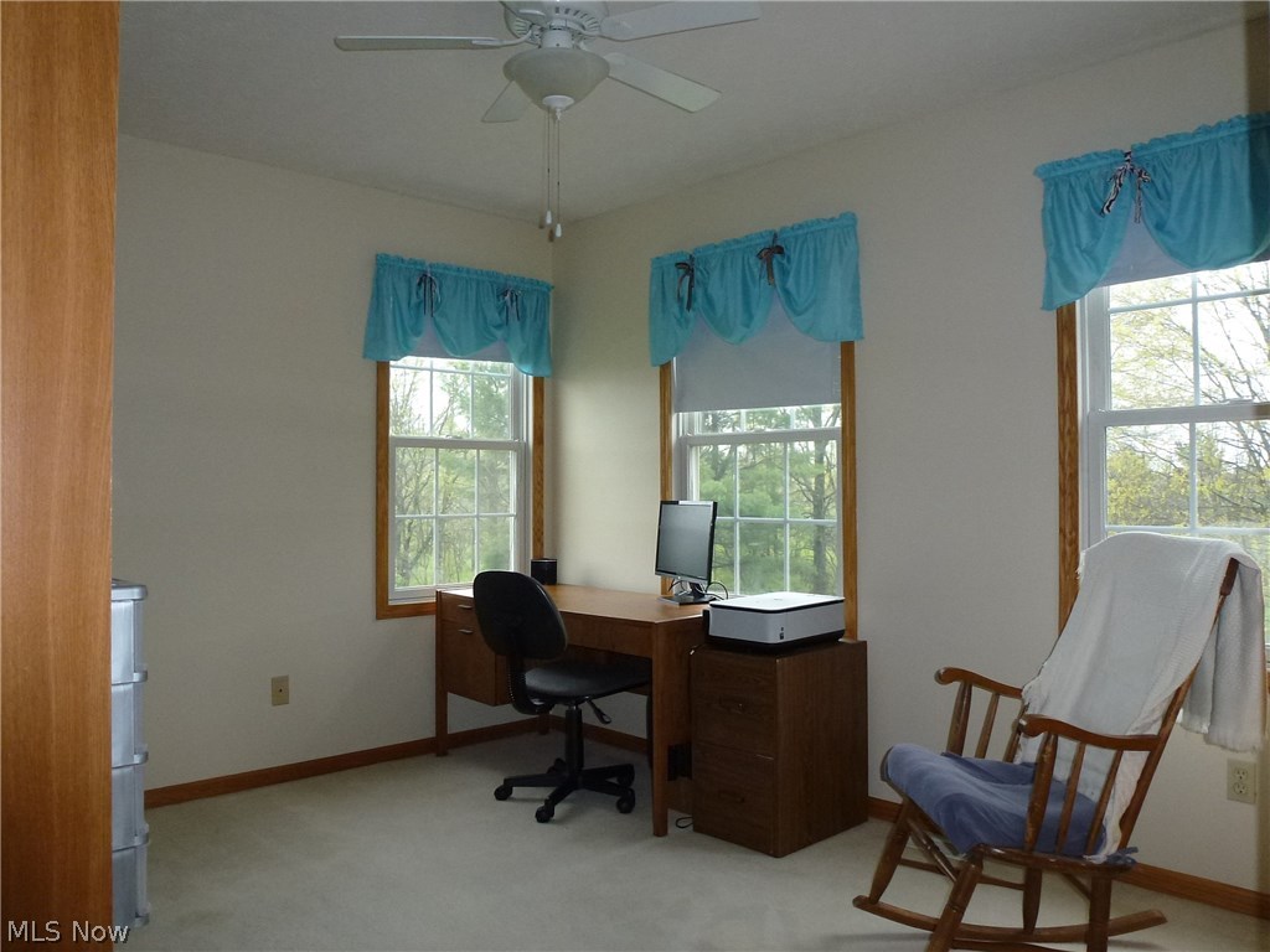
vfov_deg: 56.8
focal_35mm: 24
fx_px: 881
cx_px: 635
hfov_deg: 71.6
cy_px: 476
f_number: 3.3
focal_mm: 4.3
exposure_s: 1/60
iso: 250
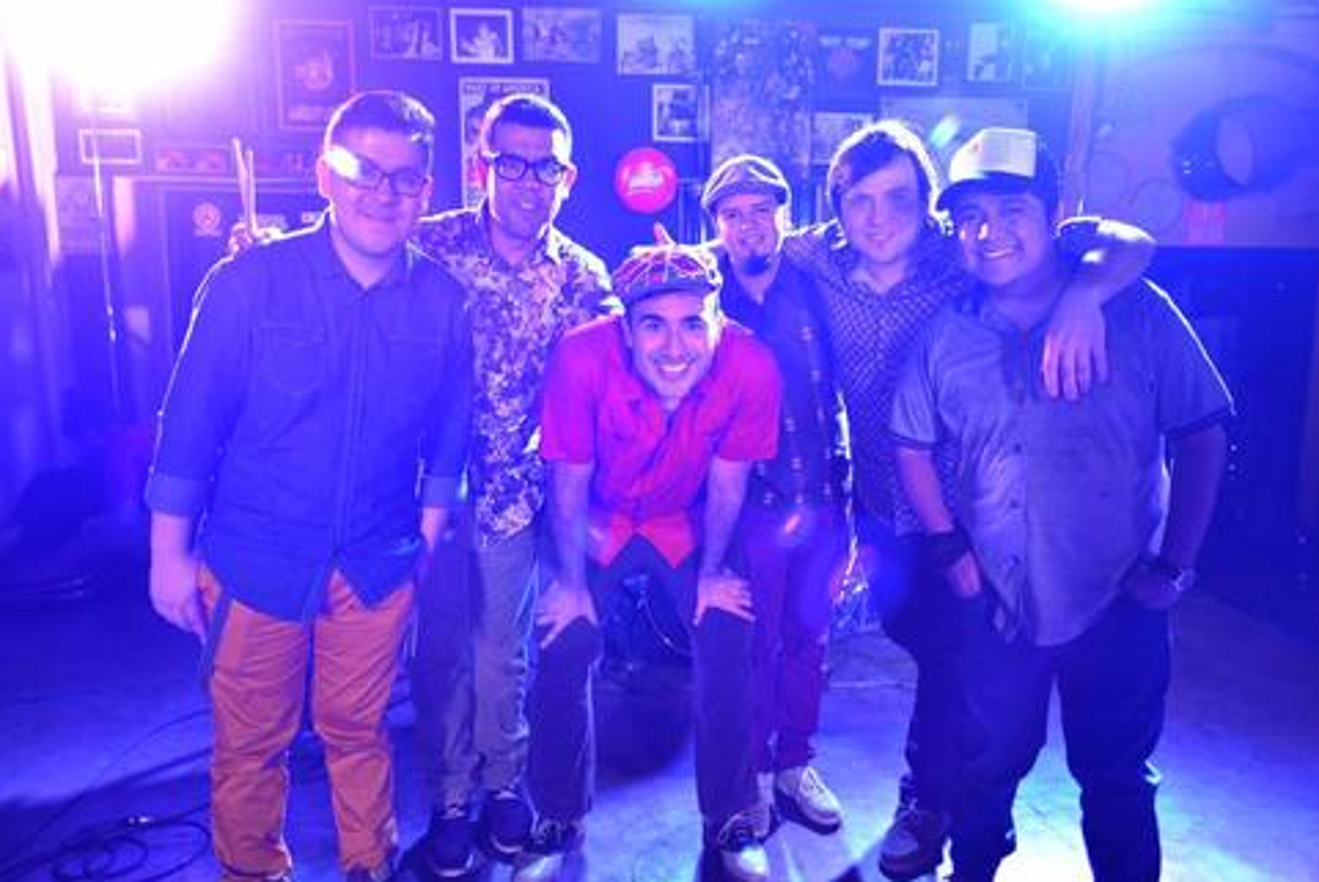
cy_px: 434
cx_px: 681
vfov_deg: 51.4
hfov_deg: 71.4
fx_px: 917
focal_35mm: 25
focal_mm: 24
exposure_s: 1/15
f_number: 2.8
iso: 200
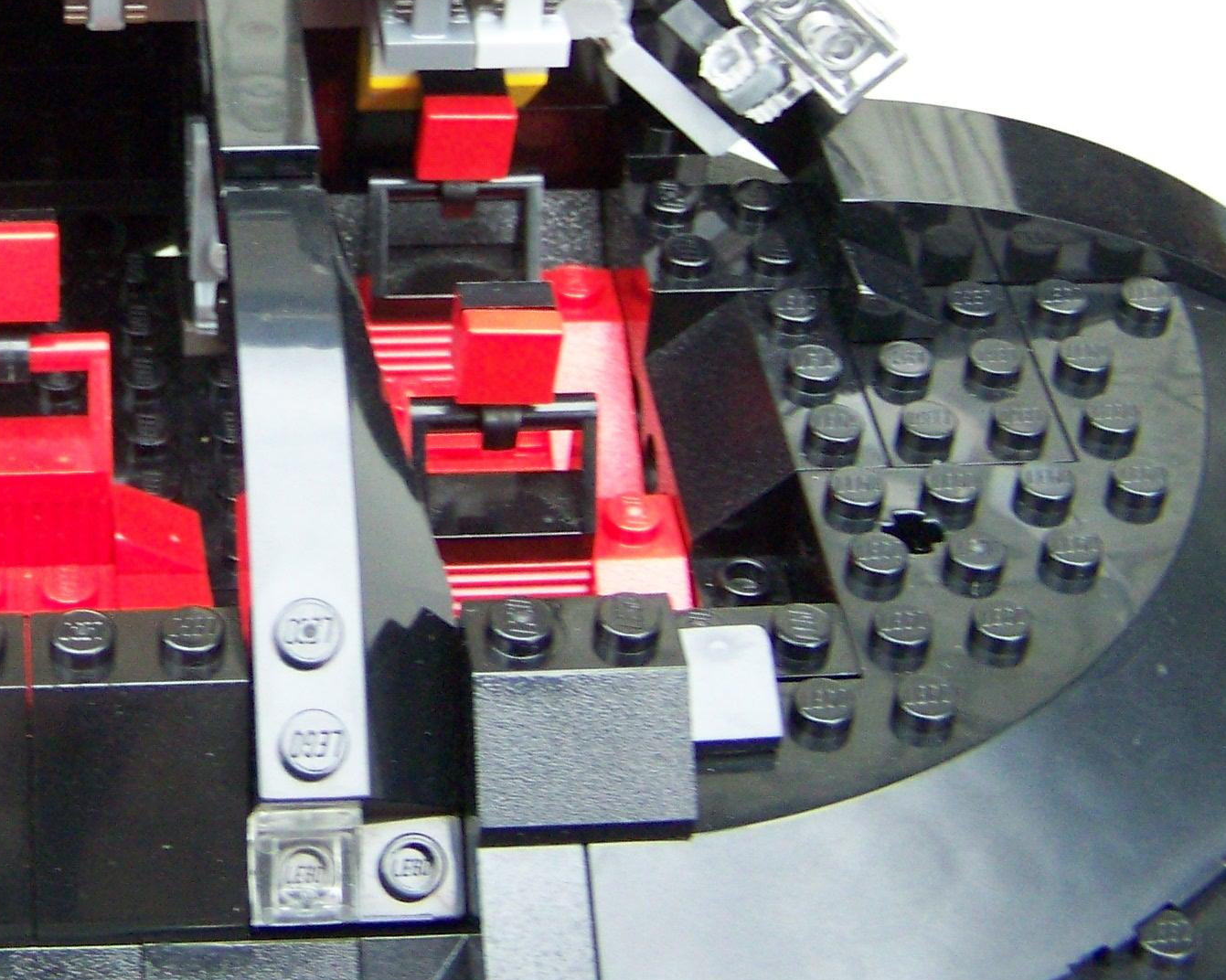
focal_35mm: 85
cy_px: 108
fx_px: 3083
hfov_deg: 21.7
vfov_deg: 17.8
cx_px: 21
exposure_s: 1/60
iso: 160
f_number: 2.8
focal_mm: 6.3
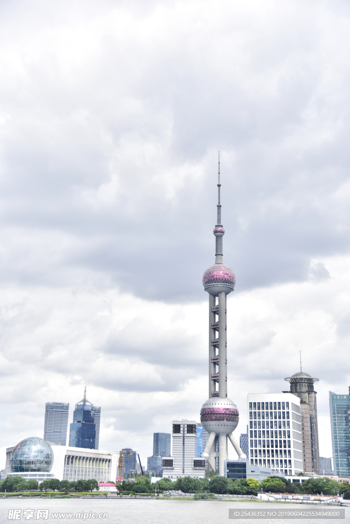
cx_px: 175
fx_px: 728
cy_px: 262
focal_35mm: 50
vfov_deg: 39.6
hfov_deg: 27.0
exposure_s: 1/640
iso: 100
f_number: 4
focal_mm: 50
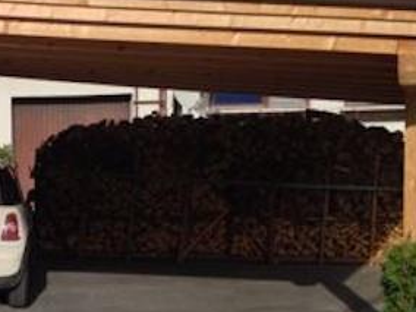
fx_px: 949
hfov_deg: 23.7
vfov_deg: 18.6
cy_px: 202
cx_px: 9
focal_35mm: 79
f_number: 2.4
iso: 50
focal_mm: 4.28
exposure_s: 1/1151
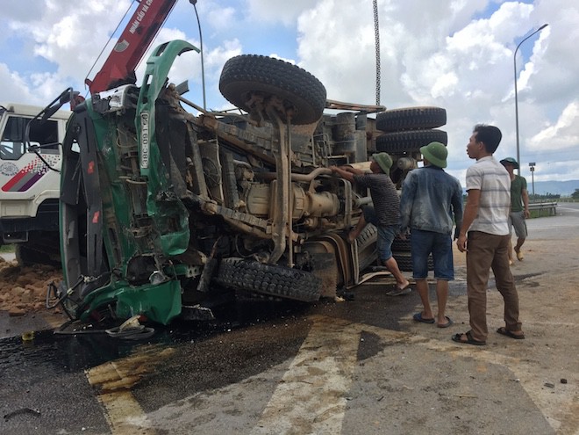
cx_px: 290
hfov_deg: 61.7
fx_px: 485
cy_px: 218
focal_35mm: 29
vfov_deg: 48.2
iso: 32
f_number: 2.2
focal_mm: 4.15
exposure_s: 1/1647
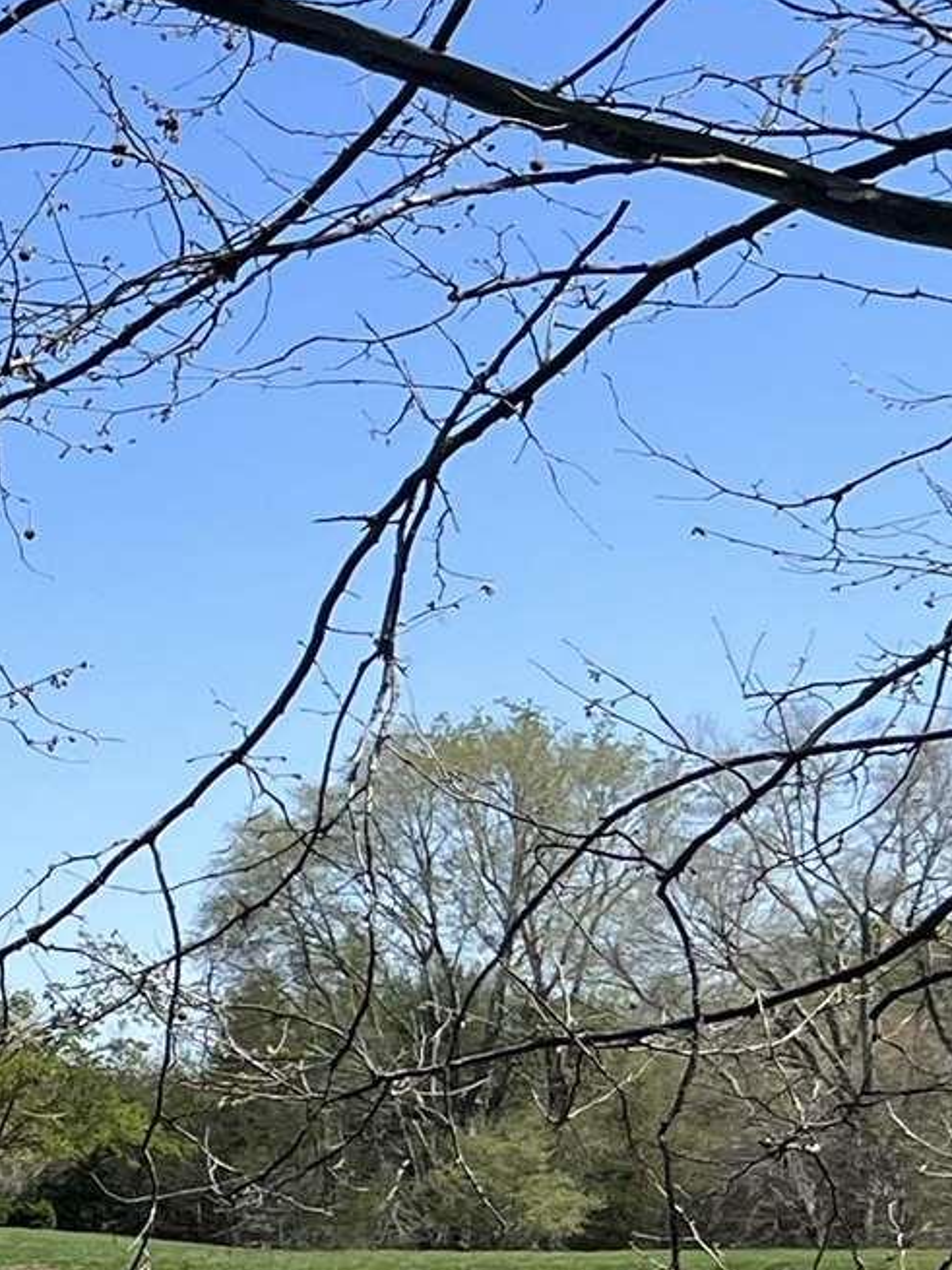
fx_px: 4475
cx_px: -1679
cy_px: 1006
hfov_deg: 9.9
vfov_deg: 16.0
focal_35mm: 122
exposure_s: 1/3571
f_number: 1.5
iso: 50
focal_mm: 5.7
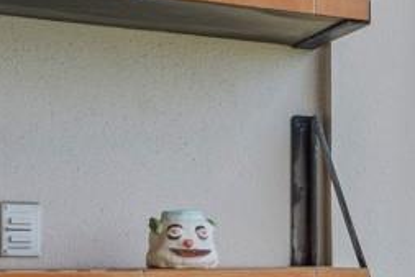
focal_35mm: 101
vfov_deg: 13.4
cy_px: 288
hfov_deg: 15.2
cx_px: 891
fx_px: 1165
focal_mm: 16
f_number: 9
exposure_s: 1/320
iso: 200
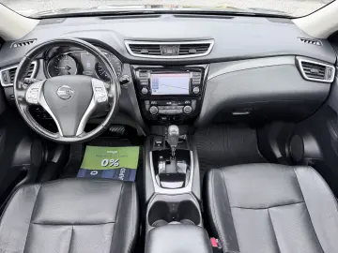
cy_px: 126
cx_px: 169
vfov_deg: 56.8
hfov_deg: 71.6
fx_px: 234
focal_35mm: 24
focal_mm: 6.76
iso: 125
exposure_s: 1/121
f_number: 1.78
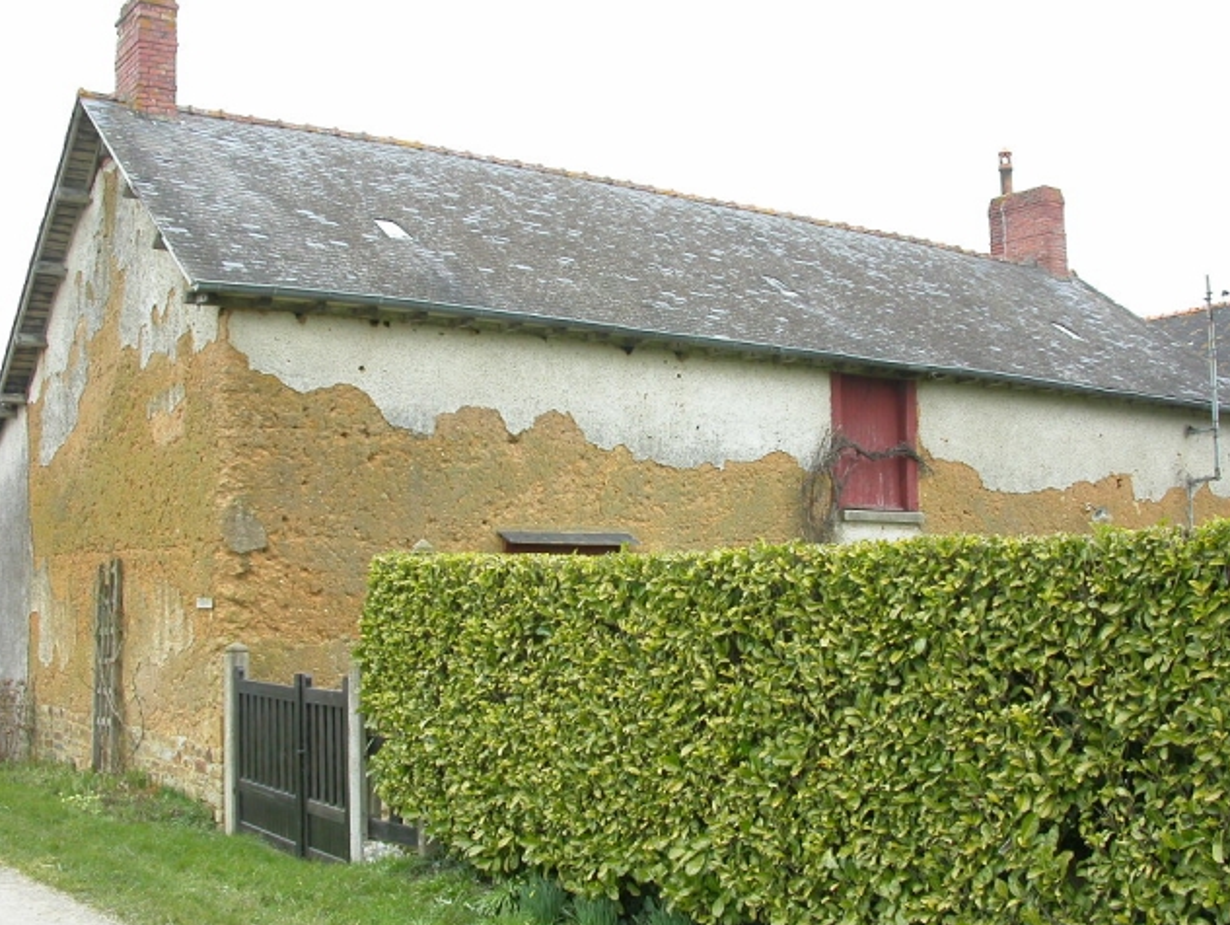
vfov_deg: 35.2
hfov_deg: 45.7
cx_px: 623
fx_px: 1458
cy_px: 467
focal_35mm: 41
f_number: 4.2
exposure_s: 1/93.5
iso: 100
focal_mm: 7.85
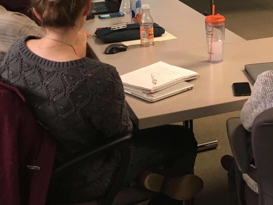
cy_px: -20
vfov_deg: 20.1
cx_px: 271
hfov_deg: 26.4
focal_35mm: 70
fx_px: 552
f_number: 2.2
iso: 100
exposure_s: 1/30
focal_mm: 4.15
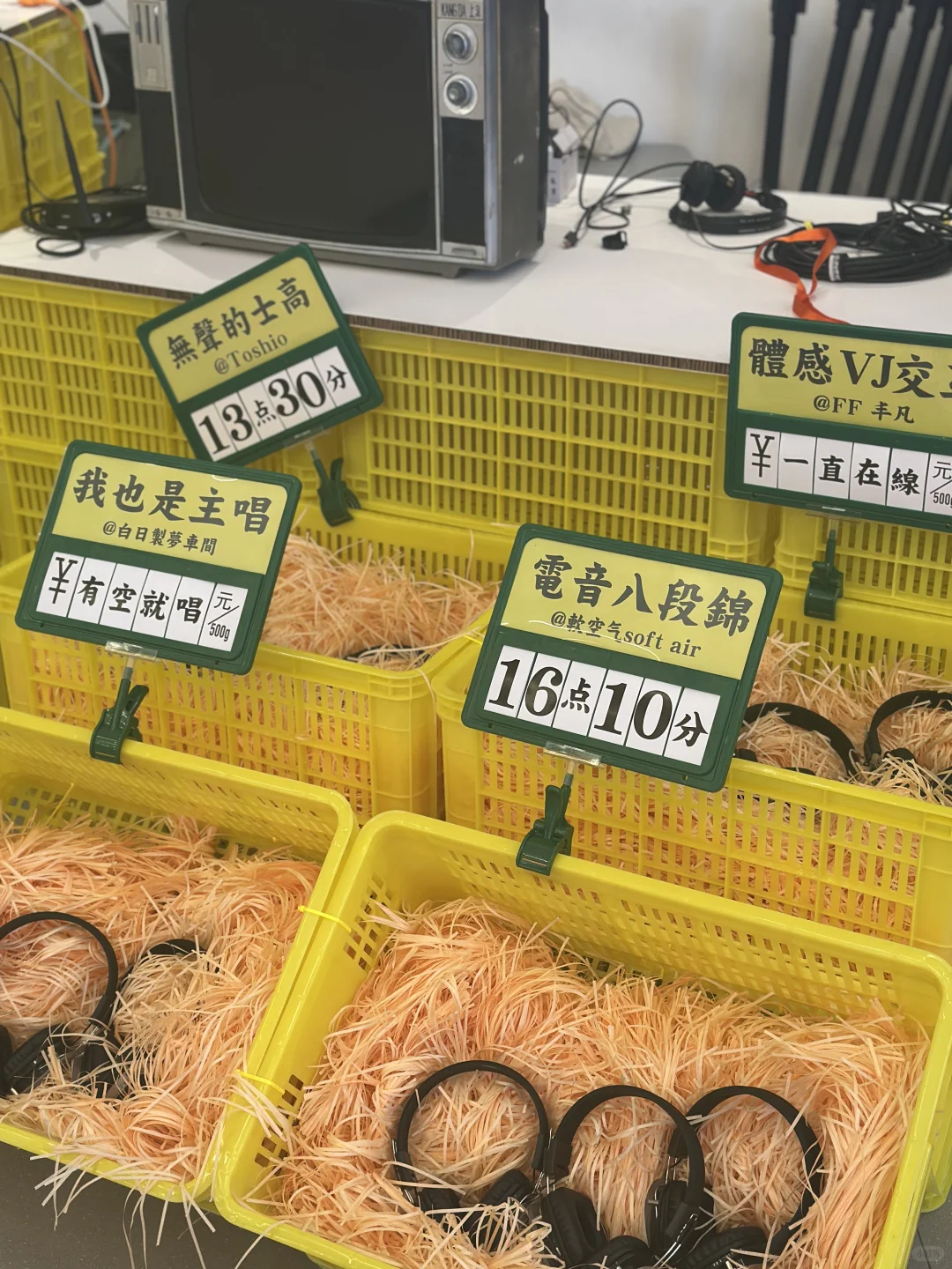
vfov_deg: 39.7
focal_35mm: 48
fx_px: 1760
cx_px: 476
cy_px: 634
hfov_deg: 30.3
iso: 160
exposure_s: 1/60
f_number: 1.78
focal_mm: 6.86
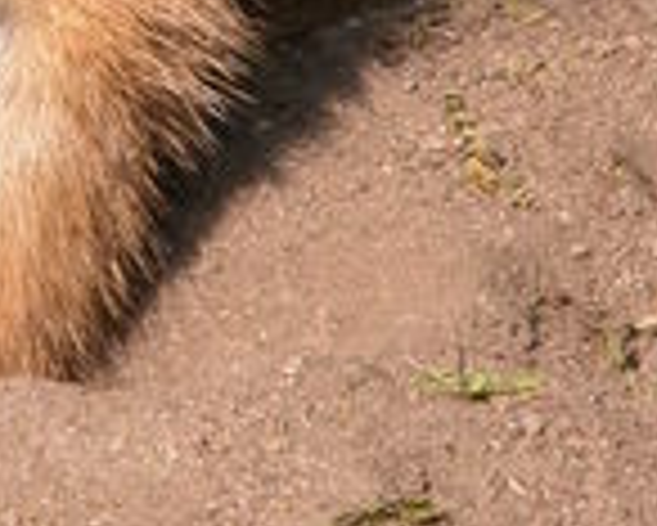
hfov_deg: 2.2
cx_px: -198
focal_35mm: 884
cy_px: -526
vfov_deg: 1.7
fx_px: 17201
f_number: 5.2
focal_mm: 56.7
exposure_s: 1/356
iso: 100
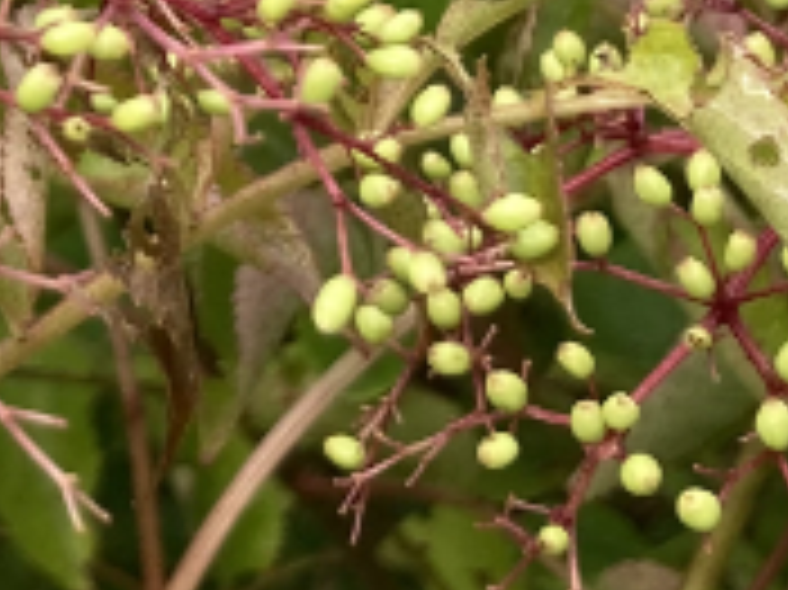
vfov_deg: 8.4
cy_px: -261
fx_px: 3935
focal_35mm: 173
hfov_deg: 10.9
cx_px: -464
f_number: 1.8
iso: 20
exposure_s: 1/242
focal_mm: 4
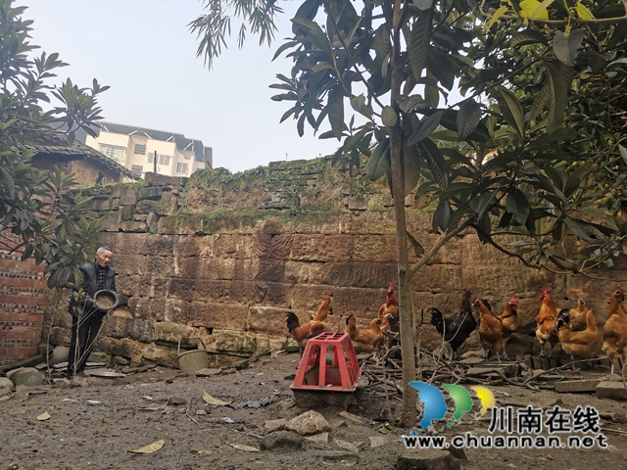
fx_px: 471
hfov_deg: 67.3
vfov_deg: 53.1
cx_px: 314
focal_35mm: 26
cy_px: 235
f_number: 1.8
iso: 50
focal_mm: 4.75
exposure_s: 1/349
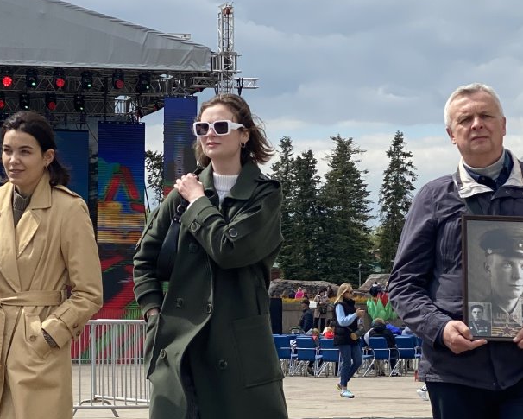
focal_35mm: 134
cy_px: 289
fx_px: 2074
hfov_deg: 14.4
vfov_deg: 11.5
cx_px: 250
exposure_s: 1/1453
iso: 20
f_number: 2
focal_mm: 6
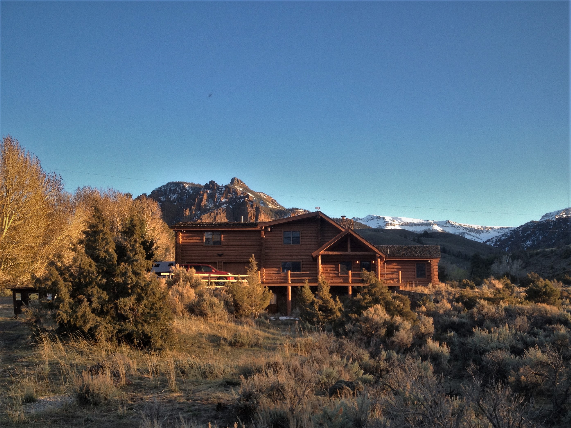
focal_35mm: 35
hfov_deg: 52.6
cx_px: 286
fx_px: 577
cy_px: 214
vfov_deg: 40.7
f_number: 2.4
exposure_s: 1/192
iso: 50
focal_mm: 4.28
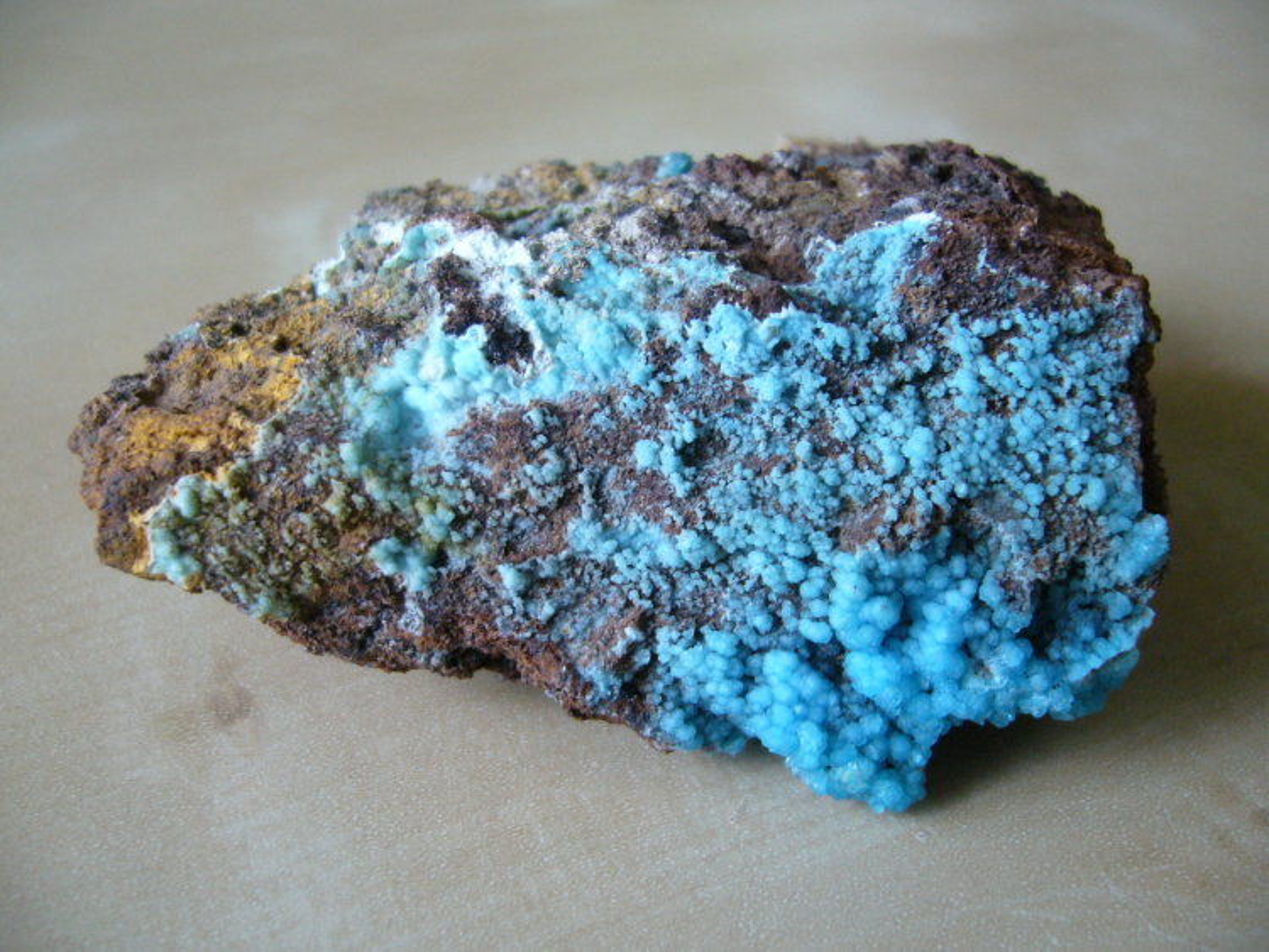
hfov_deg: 52.6
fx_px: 1283
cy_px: 476
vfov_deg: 40.7
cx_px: 634
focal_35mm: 35
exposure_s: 1/13
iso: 160
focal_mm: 5.8
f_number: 2.8
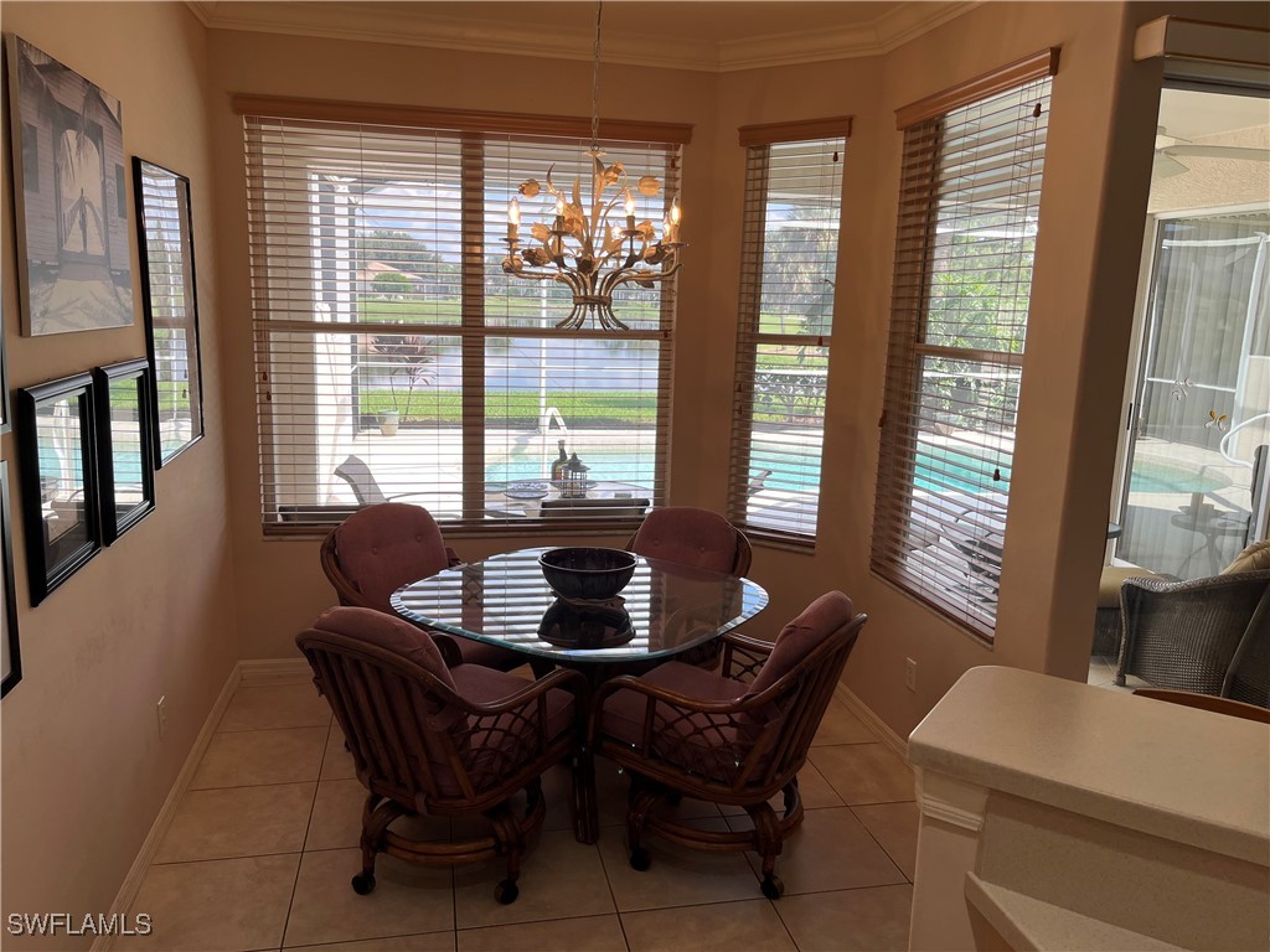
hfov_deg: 67.3
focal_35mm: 26
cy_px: 476
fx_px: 954
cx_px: 635
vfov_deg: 53.1
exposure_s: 1/324
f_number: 1.6
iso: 50
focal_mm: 5.1
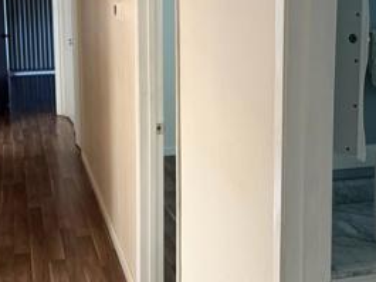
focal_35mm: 58
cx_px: 207
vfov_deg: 25.0
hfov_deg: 33.2
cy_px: 78
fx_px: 630
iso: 400
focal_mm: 6.76
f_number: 1.78
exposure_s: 1/60
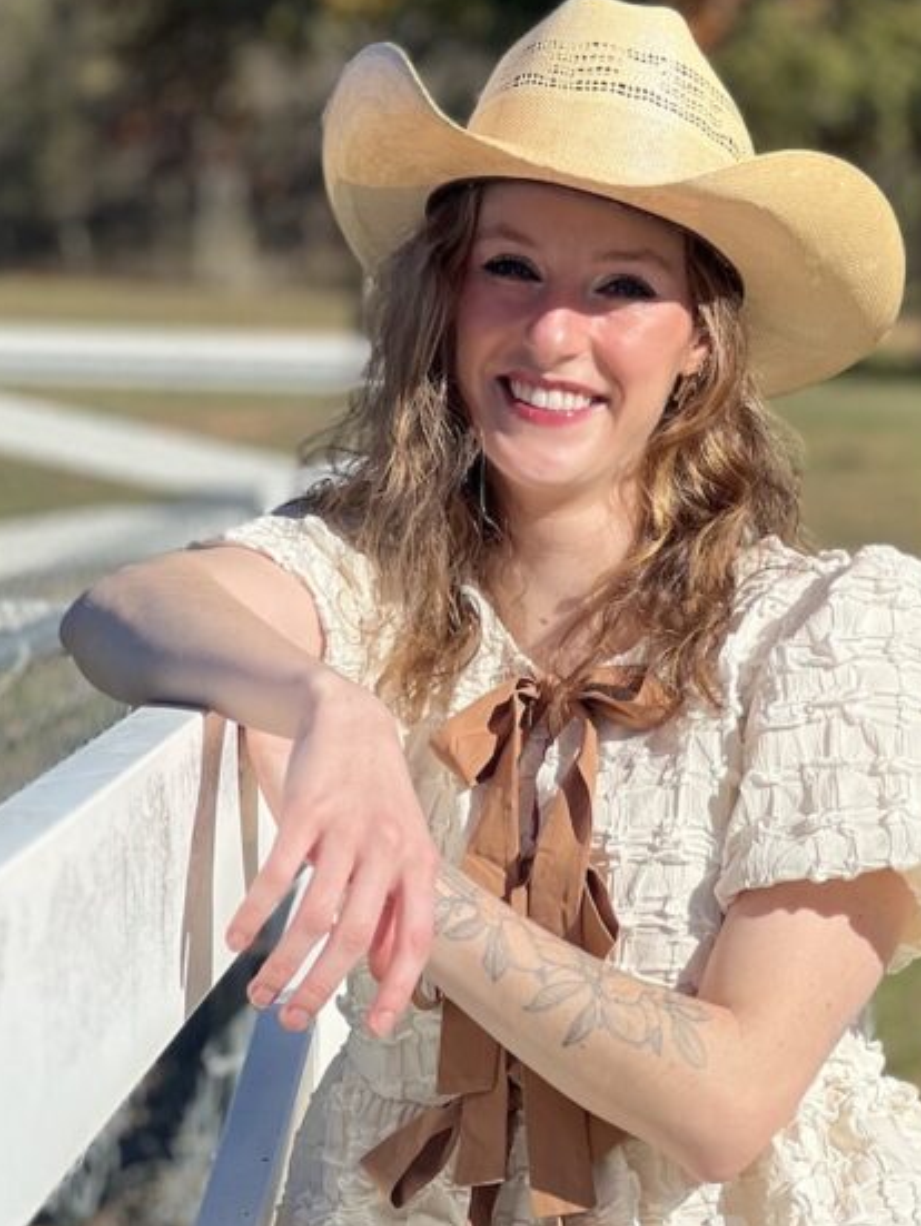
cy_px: 434
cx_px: 627
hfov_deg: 10.4
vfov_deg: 13.8
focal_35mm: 143
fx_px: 5067
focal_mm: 9
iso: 32
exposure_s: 1/769
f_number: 2.8
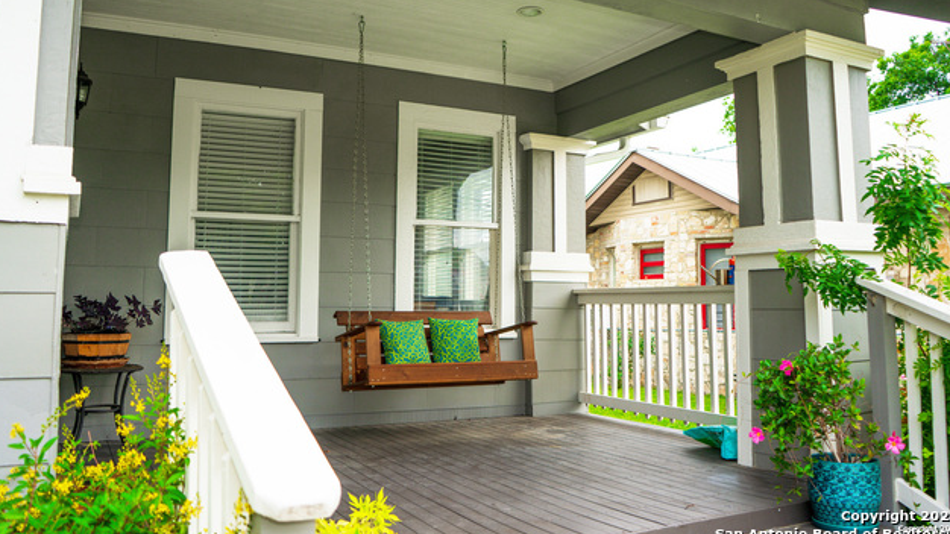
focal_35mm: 30
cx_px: 477
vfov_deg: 38.8
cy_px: 219
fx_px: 756
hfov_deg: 64.3
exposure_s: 1/800
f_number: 3.5
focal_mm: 28
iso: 100
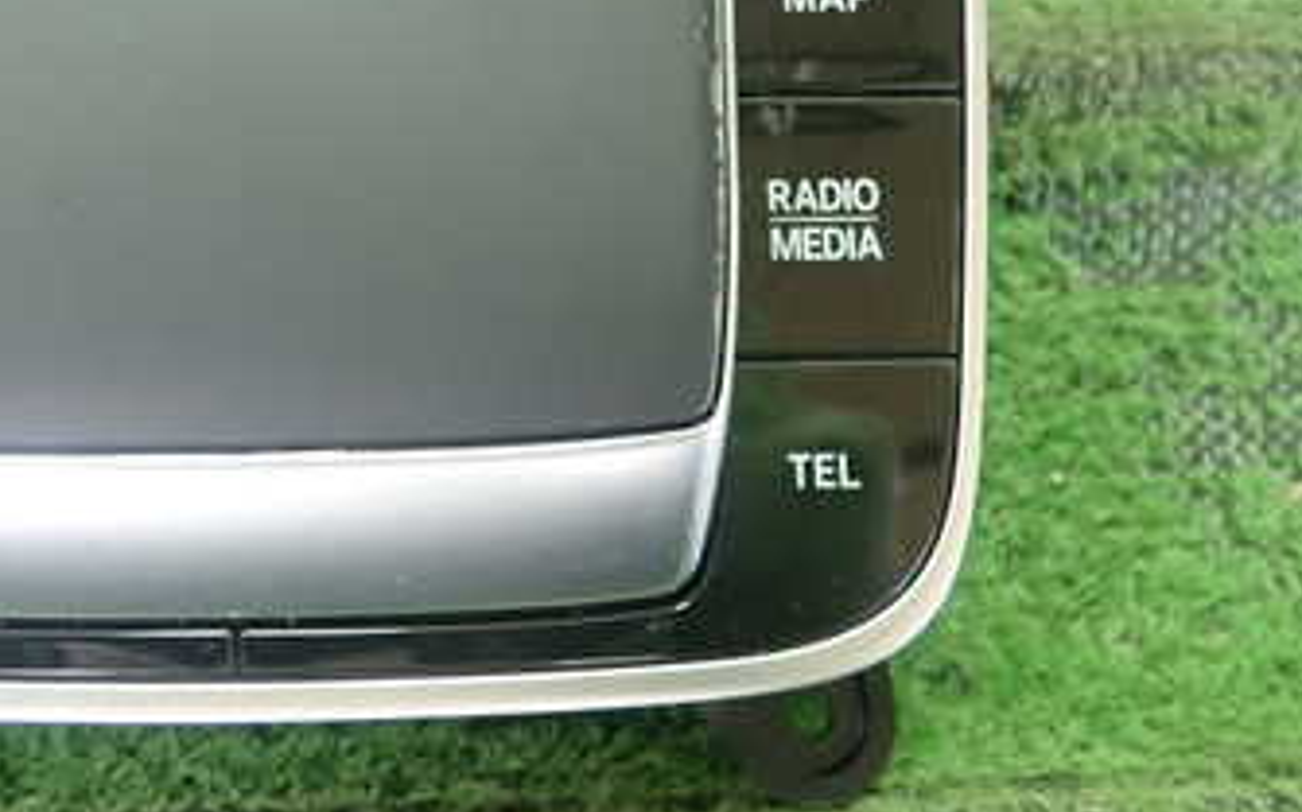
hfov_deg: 34.2
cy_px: 47
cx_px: 194
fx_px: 2022
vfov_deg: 22.1
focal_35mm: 57
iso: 400
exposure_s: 1/125
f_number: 2.3
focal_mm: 5.5
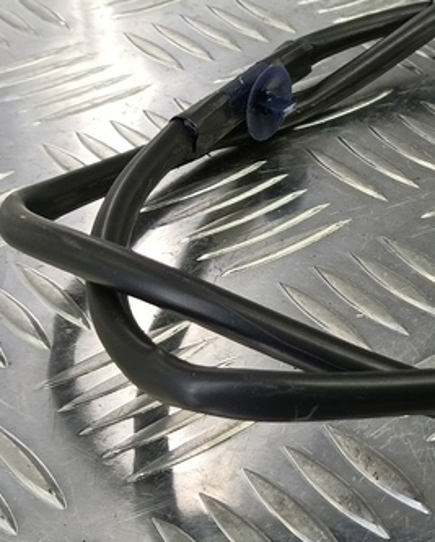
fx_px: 1109
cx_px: 606
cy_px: 228
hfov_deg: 19.9
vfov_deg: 27.5
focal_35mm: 69
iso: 137
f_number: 1.6
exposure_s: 1/50
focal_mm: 4.11
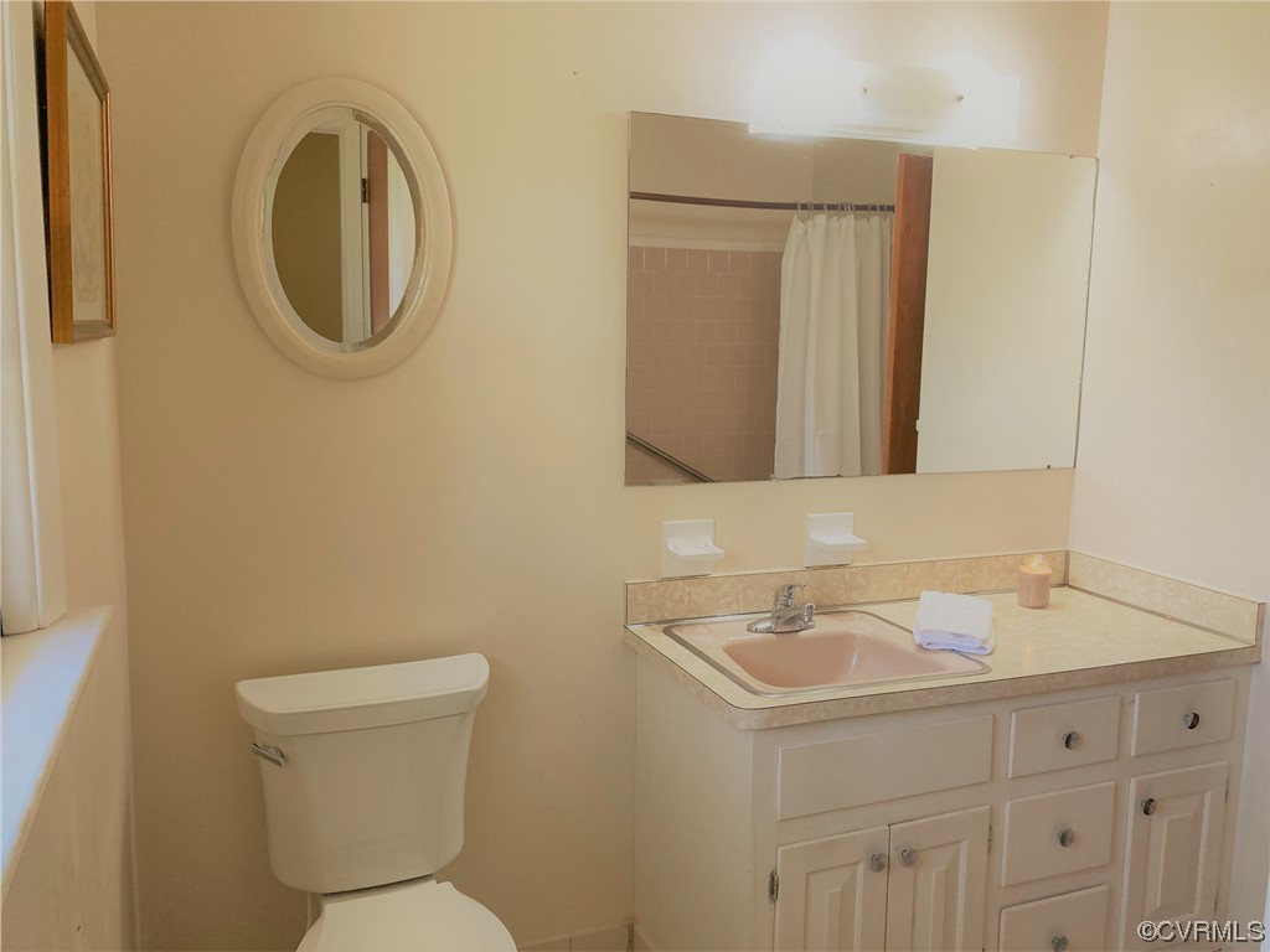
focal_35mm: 28
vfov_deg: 49.7
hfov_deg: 63.4
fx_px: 1027
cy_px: 476
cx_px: 635
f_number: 1.8
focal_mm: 3.99
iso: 100
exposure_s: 1/60
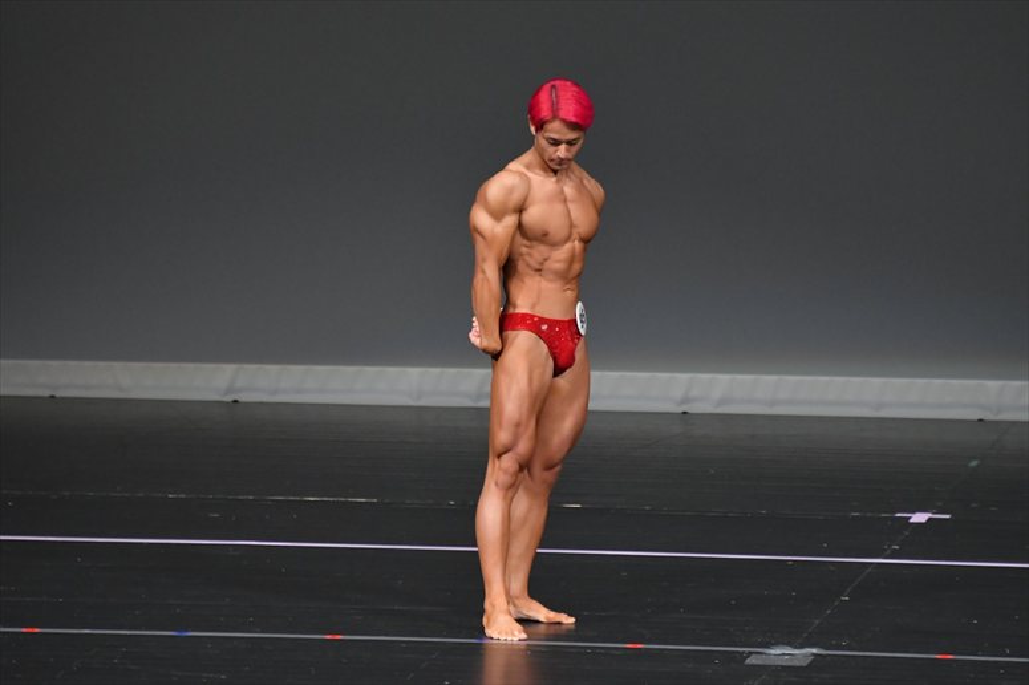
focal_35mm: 375
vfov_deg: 3.7
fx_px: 10714
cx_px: 514
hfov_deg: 5.5
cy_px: 342
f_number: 5.6
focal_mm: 250
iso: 4000
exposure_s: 1/400
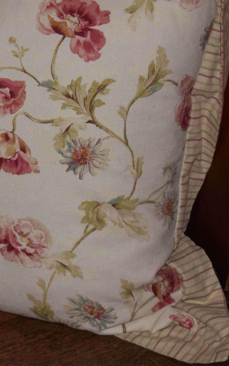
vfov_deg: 18.8
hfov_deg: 11.7
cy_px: 119
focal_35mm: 110
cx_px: -29
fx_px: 1100
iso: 1800
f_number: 4.2
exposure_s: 1/60
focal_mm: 31
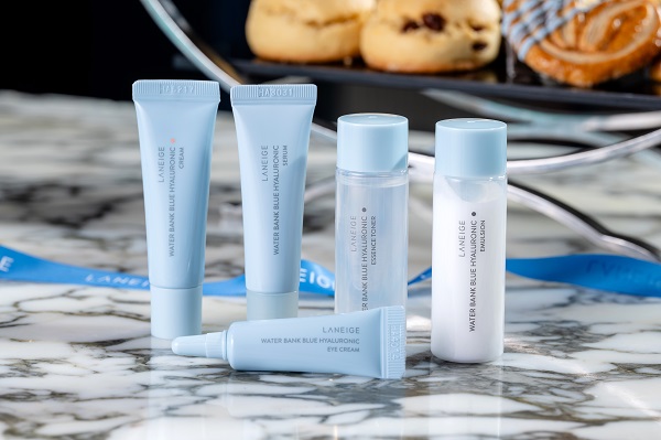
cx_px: 330
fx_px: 1926
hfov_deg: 19.5
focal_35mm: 105
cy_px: 220
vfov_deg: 13.0
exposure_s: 1/160
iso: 250
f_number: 8
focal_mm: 105
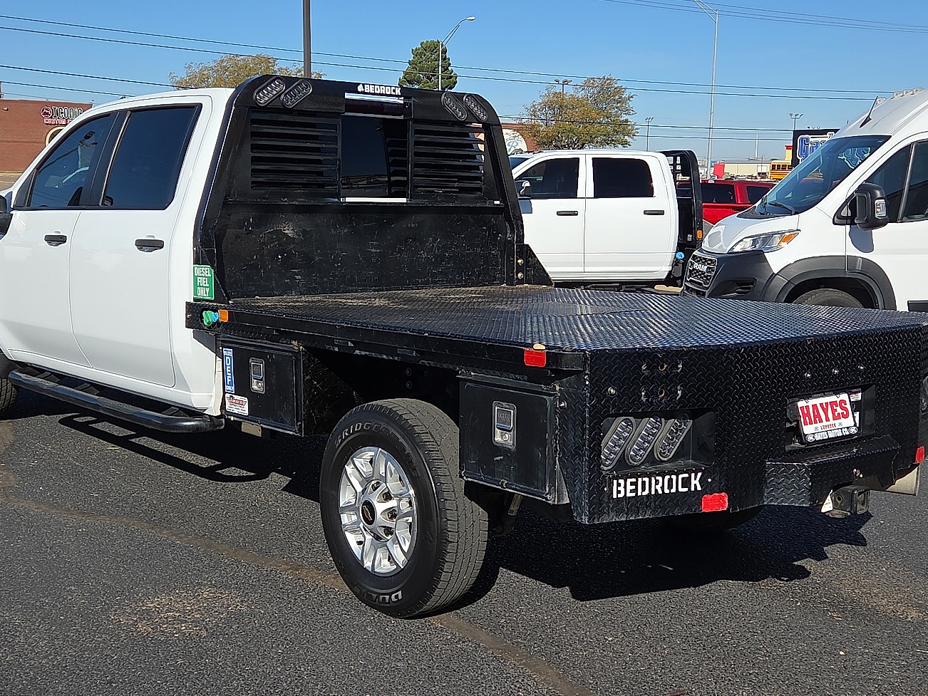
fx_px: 1153
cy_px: 325
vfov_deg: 33.6
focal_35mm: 43
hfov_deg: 43.8
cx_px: 438
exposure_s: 1/10000
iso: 77
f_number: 1.8
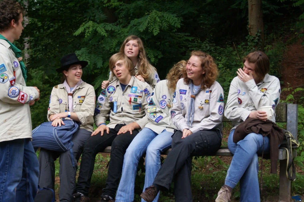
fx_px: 642
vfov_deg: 17.9
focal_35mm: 76
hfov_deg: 26.7
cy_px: 101
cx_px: 150
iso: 400
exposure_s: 1/160
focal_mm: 50
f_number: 5.6
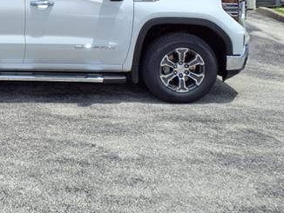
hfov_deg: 33.4
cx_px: 7
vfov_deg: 26.3
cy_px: 9
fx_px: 435
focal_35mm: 53
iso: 40
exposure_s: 1/2500
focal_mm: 3.58
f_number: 1.9
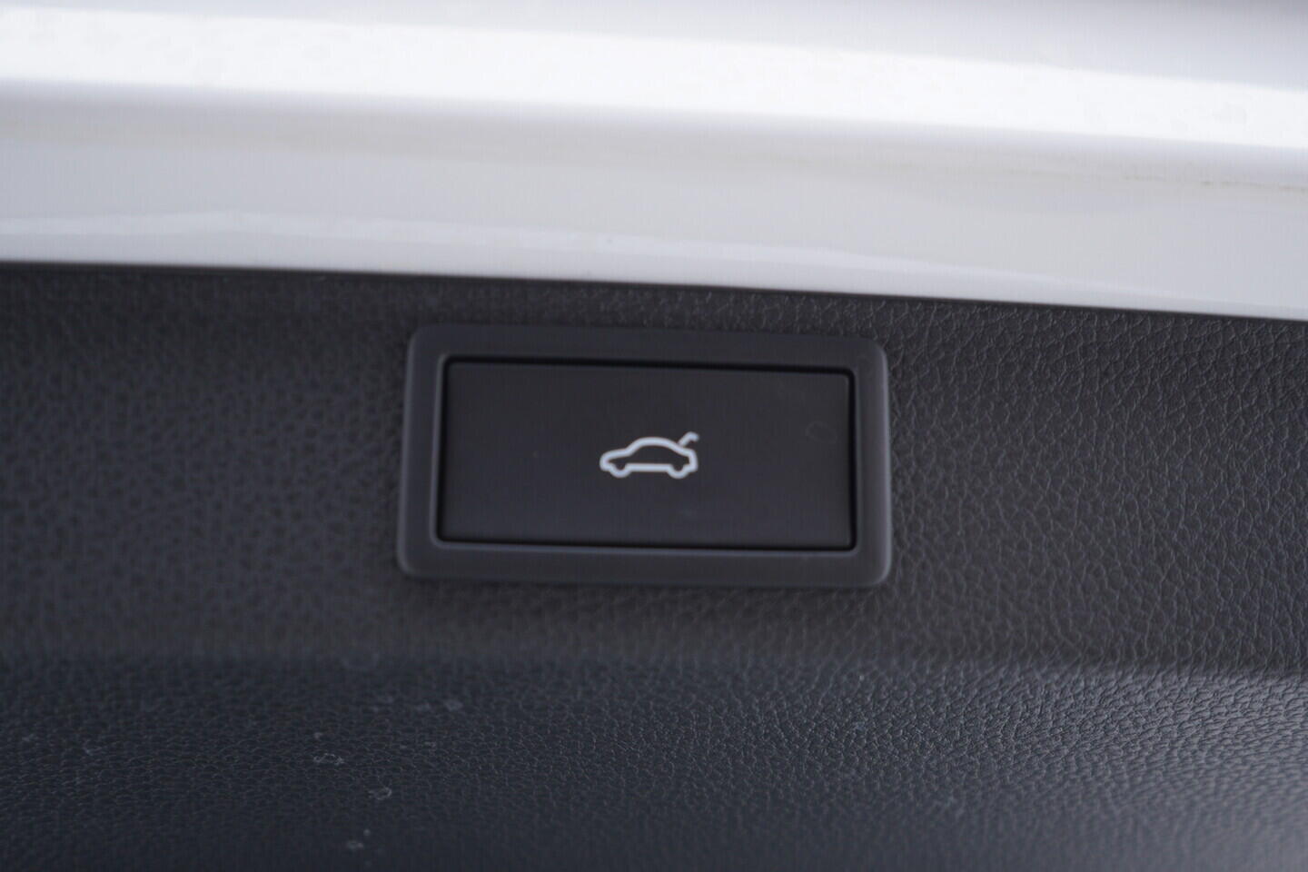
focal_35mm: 36
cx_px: 654
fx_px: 1308
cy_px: 436
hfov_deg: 53.1
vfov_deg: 36.9
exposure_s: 1/40
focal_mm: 24
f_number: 2.8
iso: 200
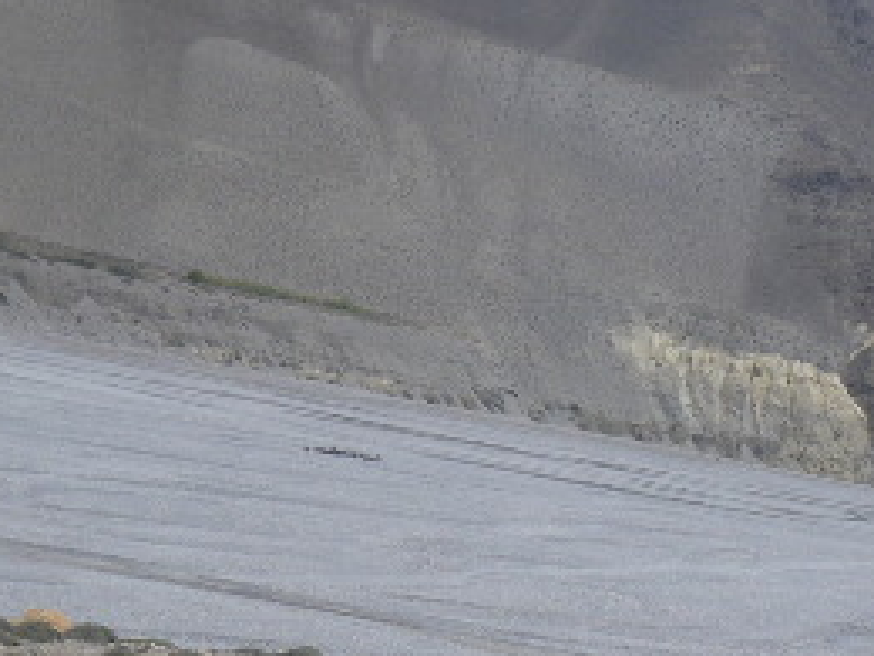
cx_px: 583
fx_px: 2323
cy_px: 609
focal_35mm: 92
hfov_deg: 21.2
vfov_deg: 15.8
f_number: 4.2
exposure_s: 1/640
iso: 50
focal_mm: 5
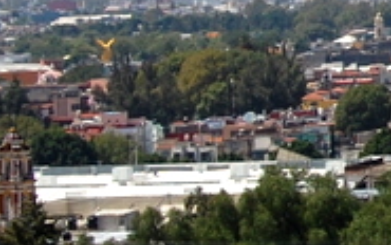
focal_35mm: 321
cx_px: 869
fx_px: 3424
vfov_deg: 4.1
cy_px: -191
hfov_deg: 6.3
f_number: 10
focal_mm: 38
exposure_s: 1/400
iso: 200
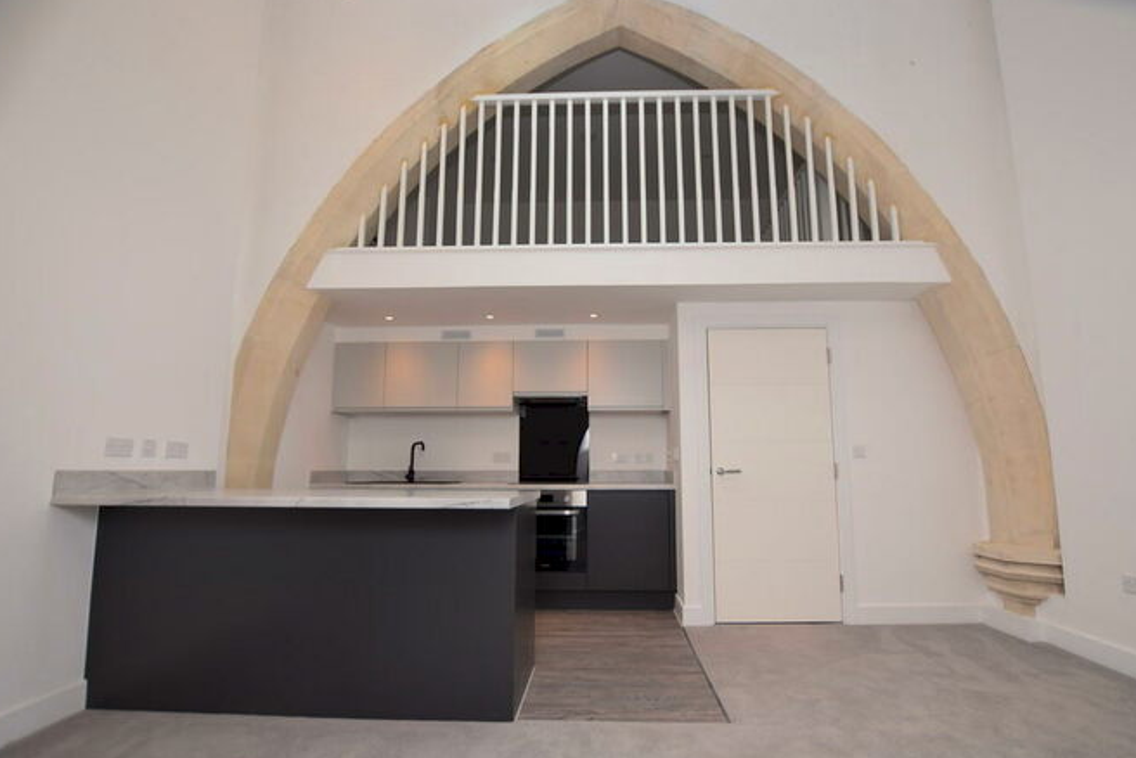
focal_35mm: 16
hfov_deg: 96.7
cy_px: 394
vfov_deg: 73.8
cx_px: 587
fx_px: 505
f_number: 4
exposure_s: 1/60
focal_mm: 10
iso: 100
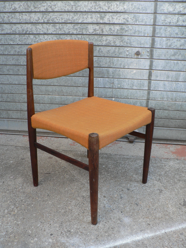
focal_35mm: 36
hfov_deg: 39.7
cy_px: 124
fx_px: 258
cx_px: 93
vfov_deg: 51.4
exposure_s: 1/160
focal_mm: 6
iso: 80
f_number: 2.8
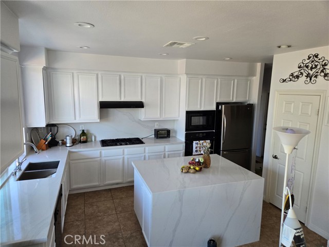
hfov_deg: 73.9
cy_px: 124
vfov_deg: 58.9
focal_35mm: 23
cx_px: 164
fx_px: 219
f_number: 1.8
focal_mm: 5.4
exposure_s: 1/180
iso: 200
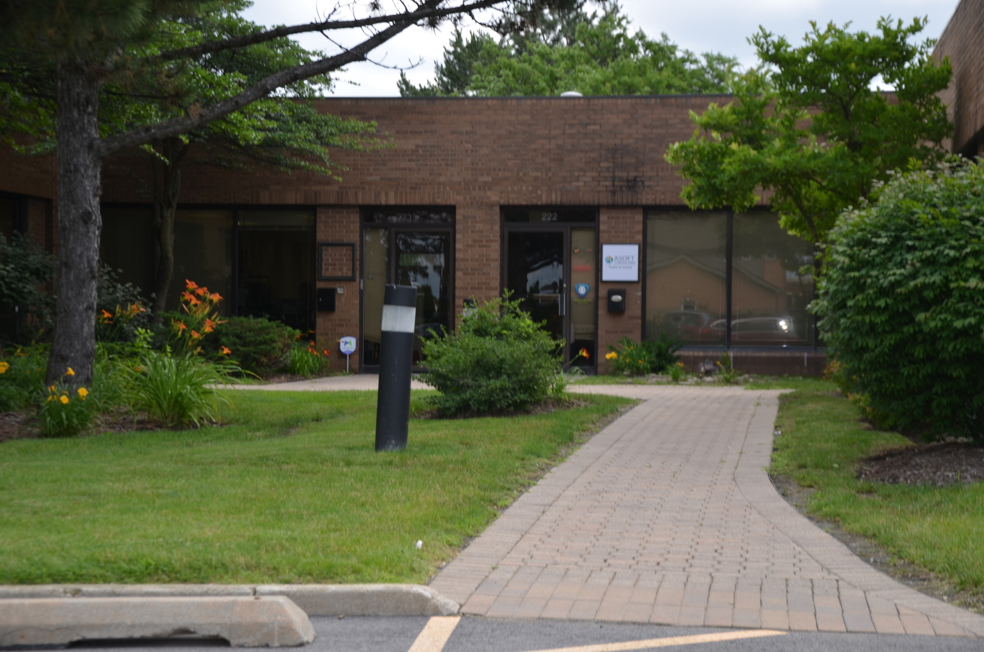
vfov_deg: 17.4
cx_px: 492
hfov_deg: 26.0
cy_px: 326
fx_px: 2127
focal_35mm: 78
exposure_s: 1/250
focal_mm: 52
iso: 100
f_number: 5
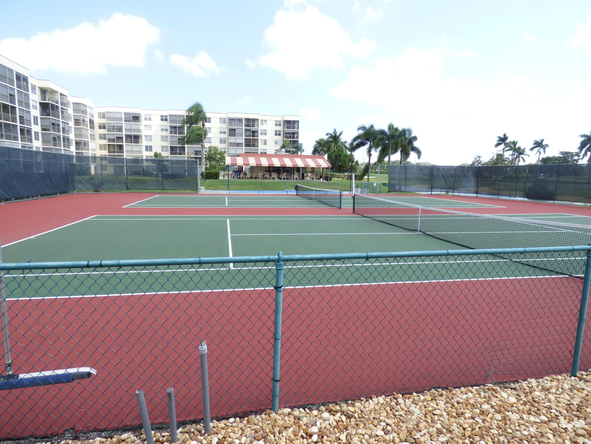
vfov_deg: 66.0
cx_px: 296
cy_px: 222
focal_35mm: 20
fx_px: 341
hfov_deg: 81.7
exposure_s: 1/640
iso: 100
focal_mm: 3.58
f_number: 2.8
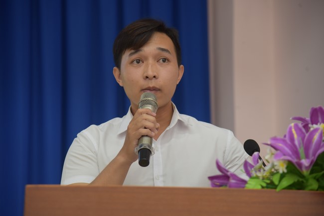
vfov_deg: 11.4
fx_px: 1080
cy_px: 108
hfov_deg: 17.1
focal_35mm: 120
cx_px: 162
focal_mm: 120
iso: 1100
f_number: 4
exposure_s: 1/60
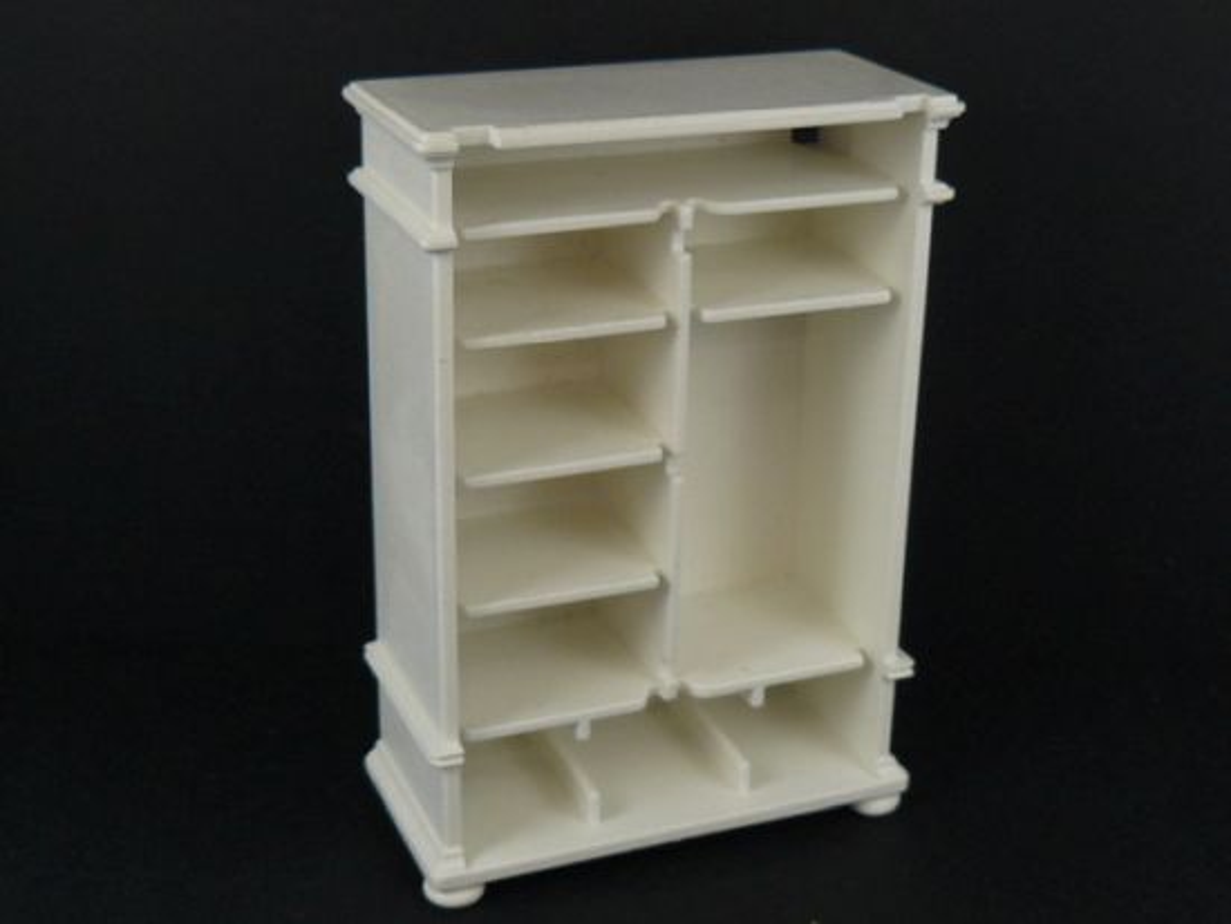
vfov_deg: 26.1
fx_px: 1992
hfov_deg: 34.3
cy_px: 462
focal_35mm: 56
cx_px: 616
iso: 100
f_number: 2.8
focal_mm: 6.2
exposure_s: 1/30
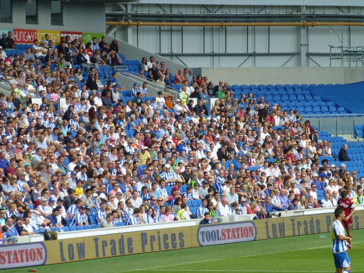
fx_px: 3281
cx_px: 182
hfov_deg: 6.4
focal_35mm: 312
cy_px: 136
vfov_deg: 4.8
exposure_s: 1/320
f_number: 5.9
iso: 200
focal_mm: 55.7
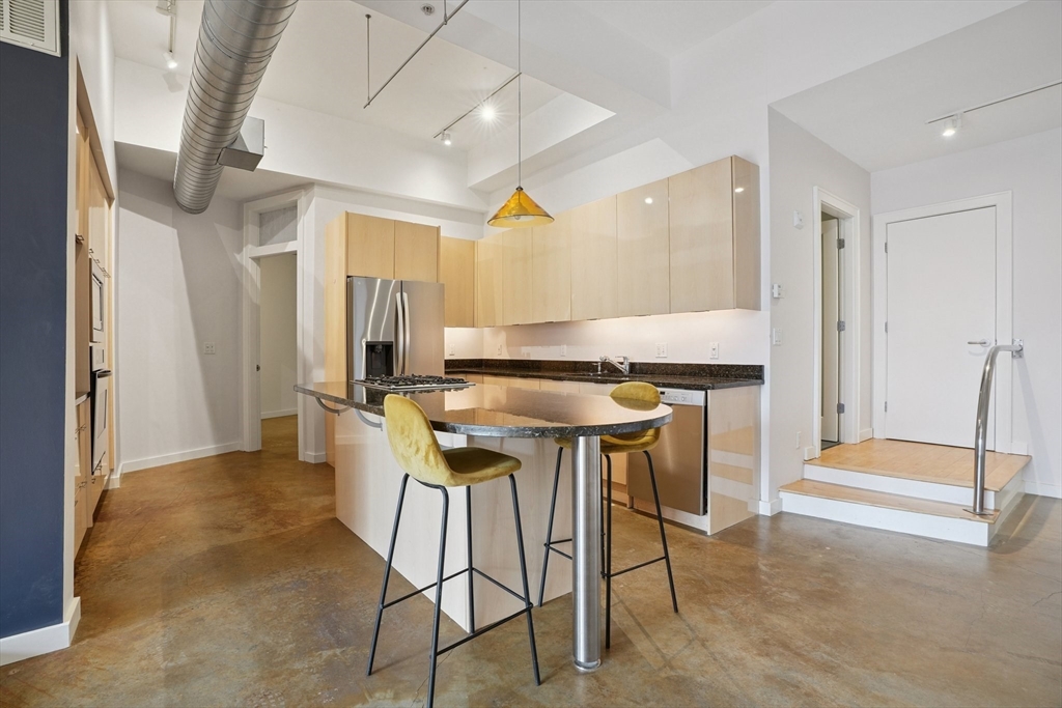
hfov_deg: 96.7
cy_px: 354
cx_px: 531
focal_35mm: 16
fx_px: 472
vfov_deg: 73.8
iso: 400
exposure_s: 1/6
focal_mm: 16
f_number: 8
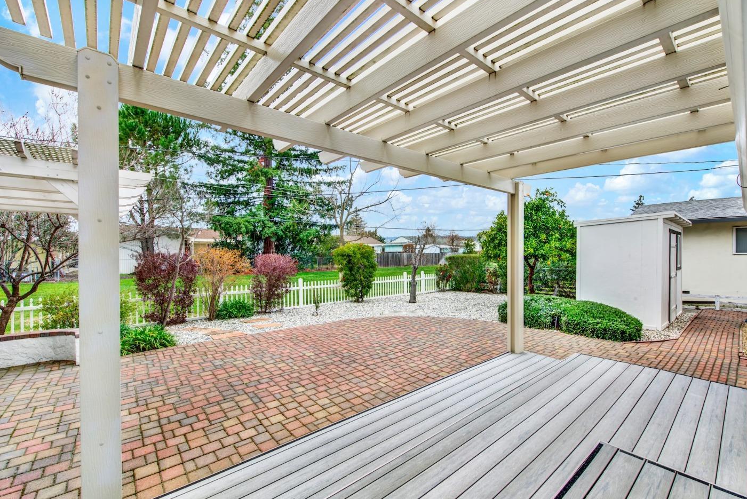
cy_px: 254
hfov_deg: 100.3
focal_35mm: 15
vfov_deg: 77.4
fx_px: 311
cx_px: 383
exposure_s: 1/30
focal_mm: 14
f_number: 14
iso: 100
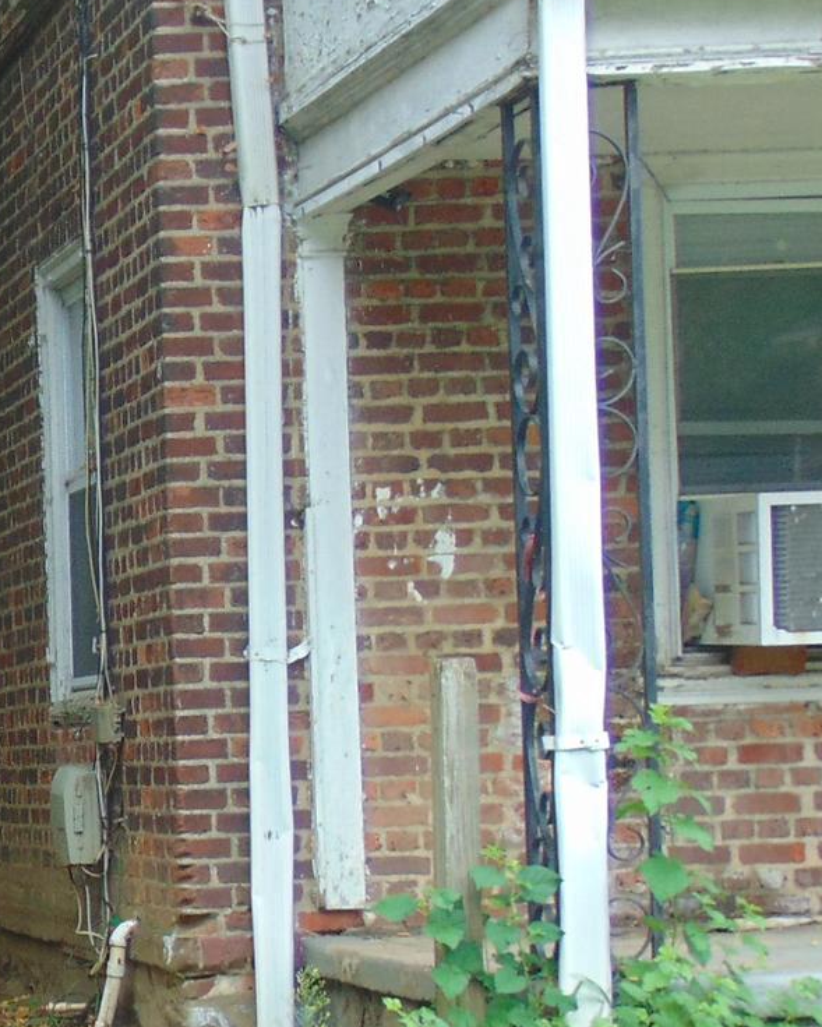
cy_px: 781
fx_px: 3466
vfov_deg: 16.8
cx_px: -529
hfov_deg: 12.6
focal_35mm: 114
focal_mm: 7.6
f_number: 3.3
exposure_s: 1/60
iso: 80
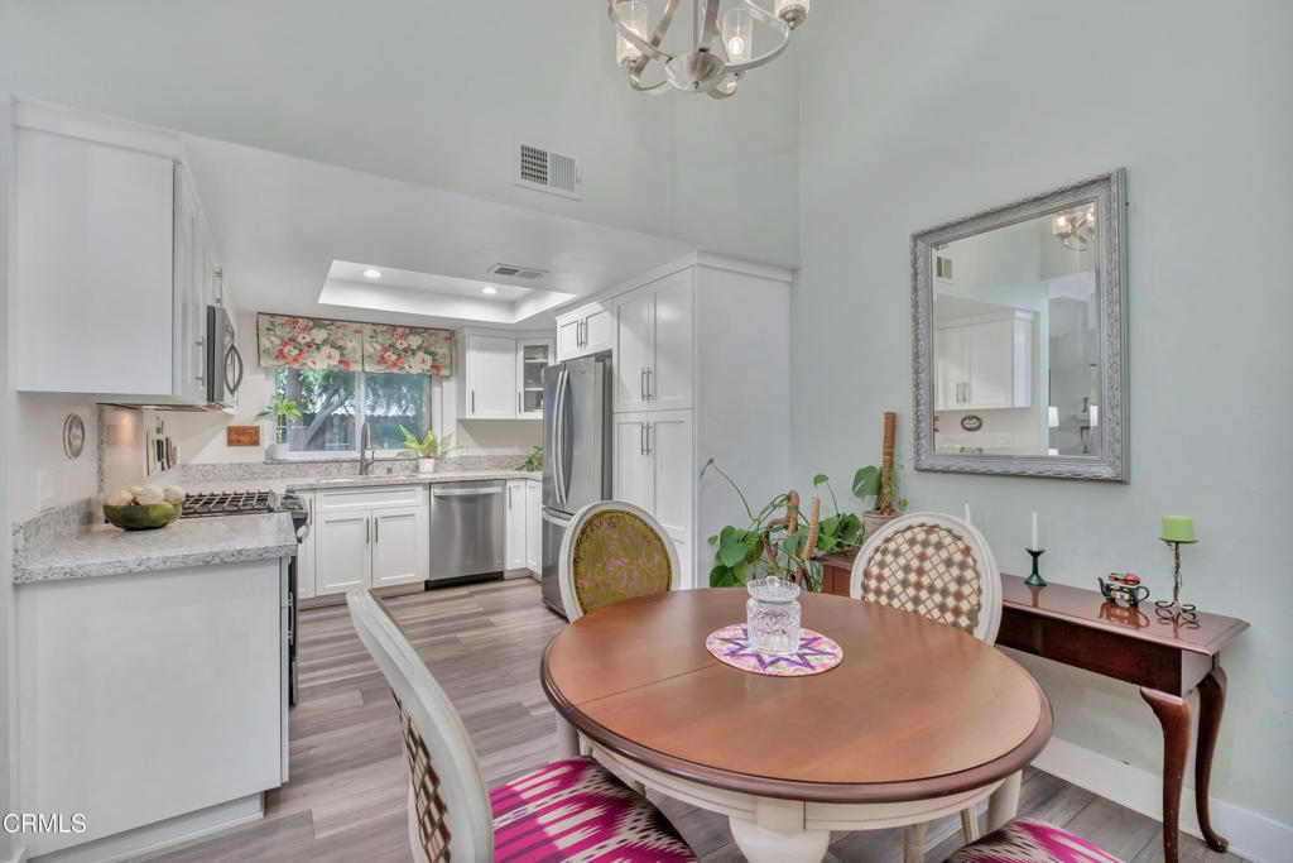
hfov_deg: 100.4
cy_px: 432
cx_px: 646
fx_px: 539
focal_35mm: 15
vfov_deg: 77.3
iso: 400
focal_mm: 10
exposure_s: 1/2
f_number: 7.1
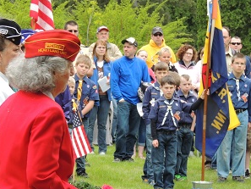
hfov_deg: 8.8
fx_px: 1632
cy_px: 121
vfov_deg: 6.6
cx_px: 94
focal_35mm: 225
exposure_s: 1/125
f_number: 4.4
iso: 160
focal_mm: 25.8
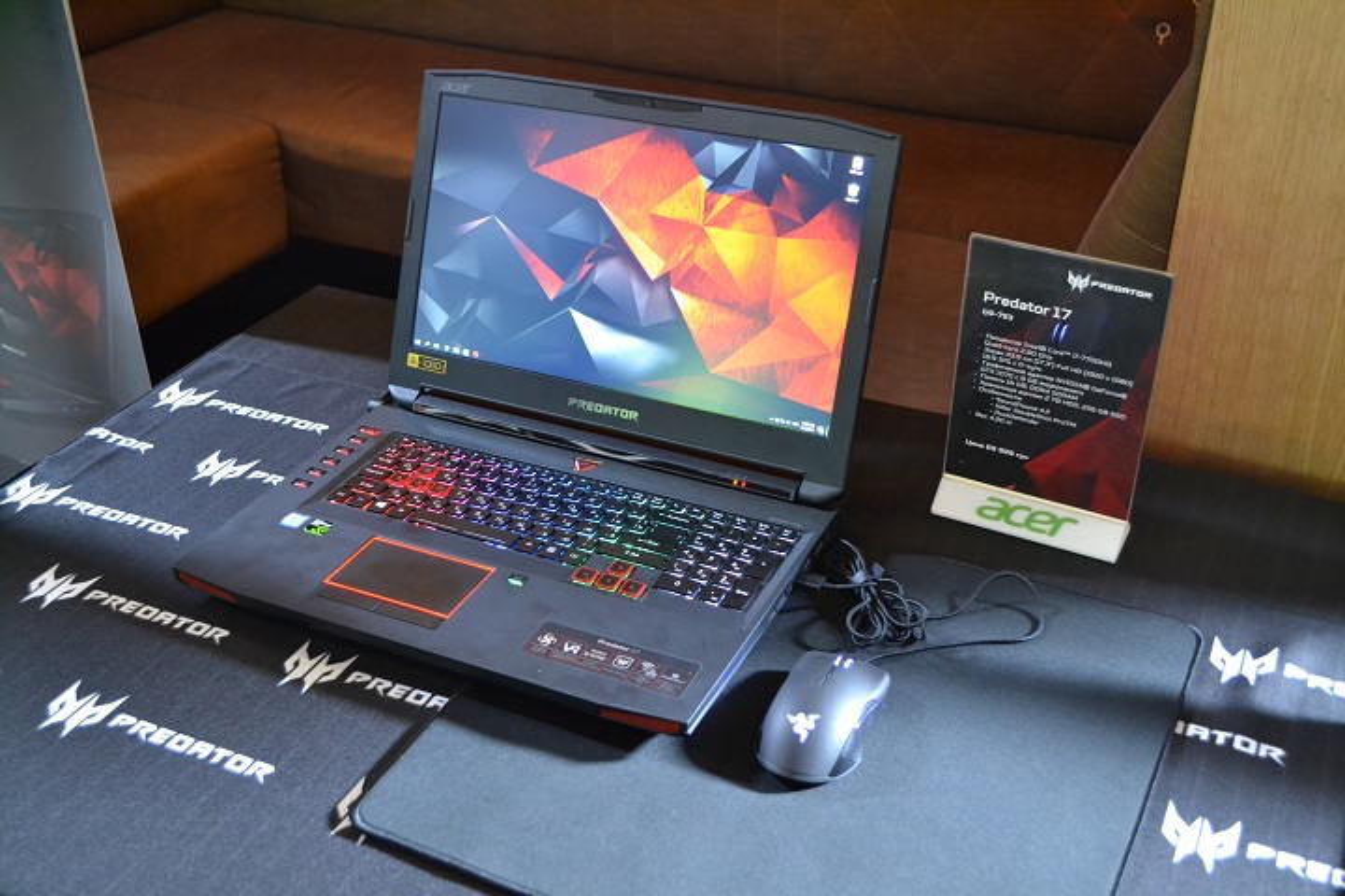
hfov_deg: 46.4
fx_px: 1569
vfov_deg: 31.9
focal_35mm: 42
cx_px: 672
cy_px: 448
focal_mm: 28
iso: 3200
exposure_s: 1/13
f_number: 4.5
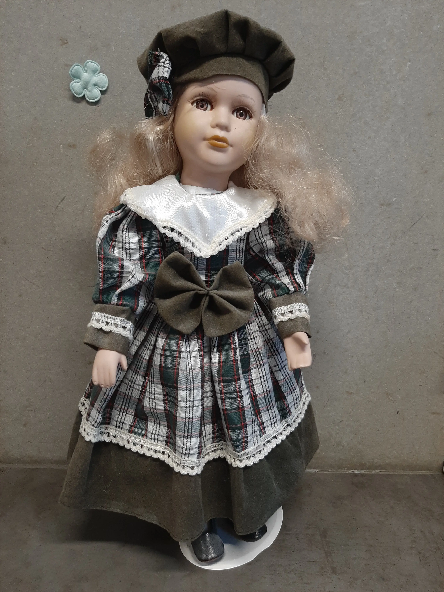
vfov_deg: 67.3
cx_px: 222
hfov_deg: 53.1
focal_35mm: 26
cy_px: 296
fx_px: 445
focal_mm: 3.93
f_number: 1.7
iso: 80
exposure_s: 1/50
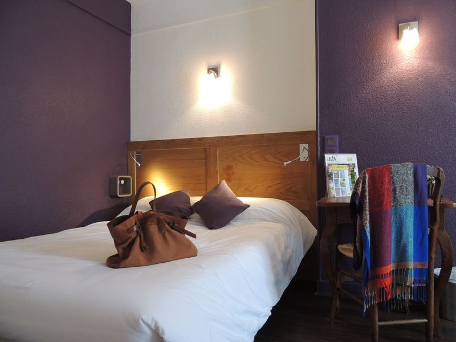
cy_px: 171
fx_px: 316
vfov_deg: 56.8
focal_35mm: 24
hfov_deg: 71.6
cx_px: 228
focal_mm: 4.3
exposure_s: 1/30
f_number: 3
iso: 280
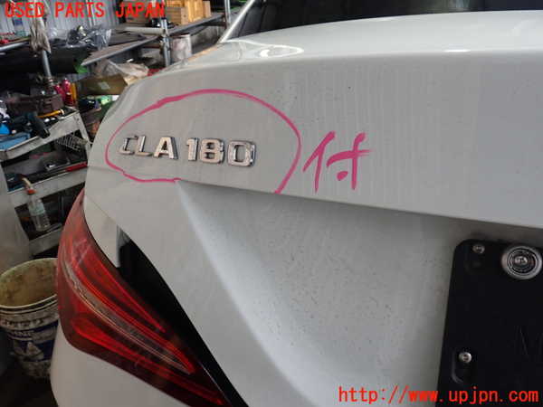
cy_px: 204
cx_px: 272
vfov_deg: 46.8
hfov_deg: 60.0
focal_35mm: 30
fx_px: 471
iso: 200
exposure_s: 1/80
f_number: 2.3
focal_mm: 5.4
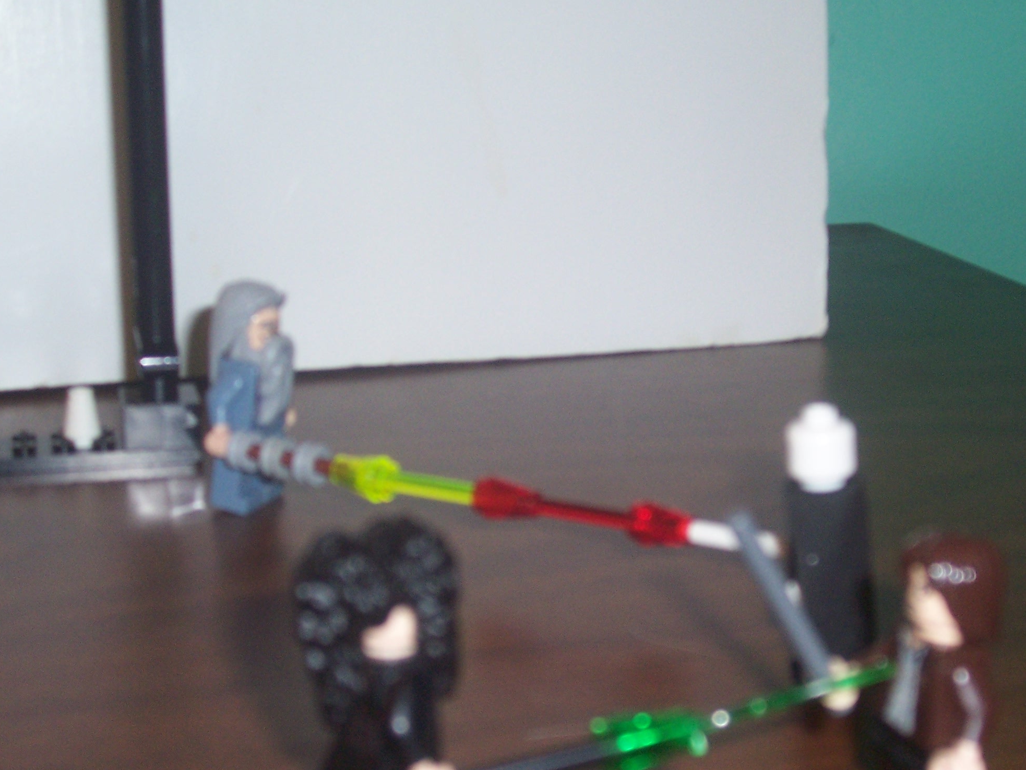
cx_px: 629
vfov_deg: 21.3
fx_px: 2045
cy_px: 459
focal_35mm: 69
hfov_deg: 28.1
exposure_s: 1/60
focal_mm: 8.6
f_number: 3.4
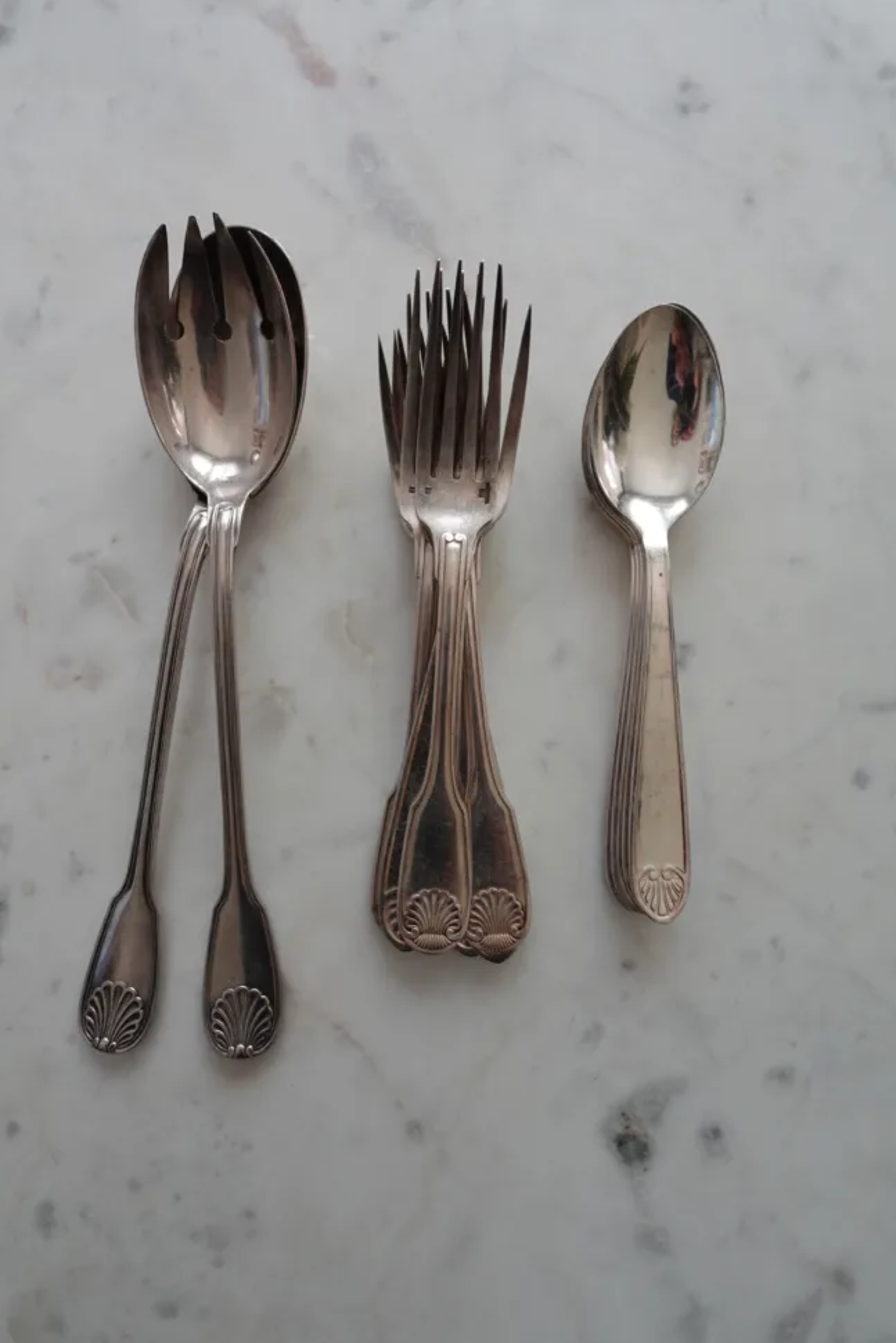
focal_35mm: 19
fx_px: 709
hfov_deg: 64.6
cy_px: 655
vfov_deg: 86.9
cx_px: 440
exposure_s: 1/40
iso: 200
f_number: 1.8
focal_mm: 6.9
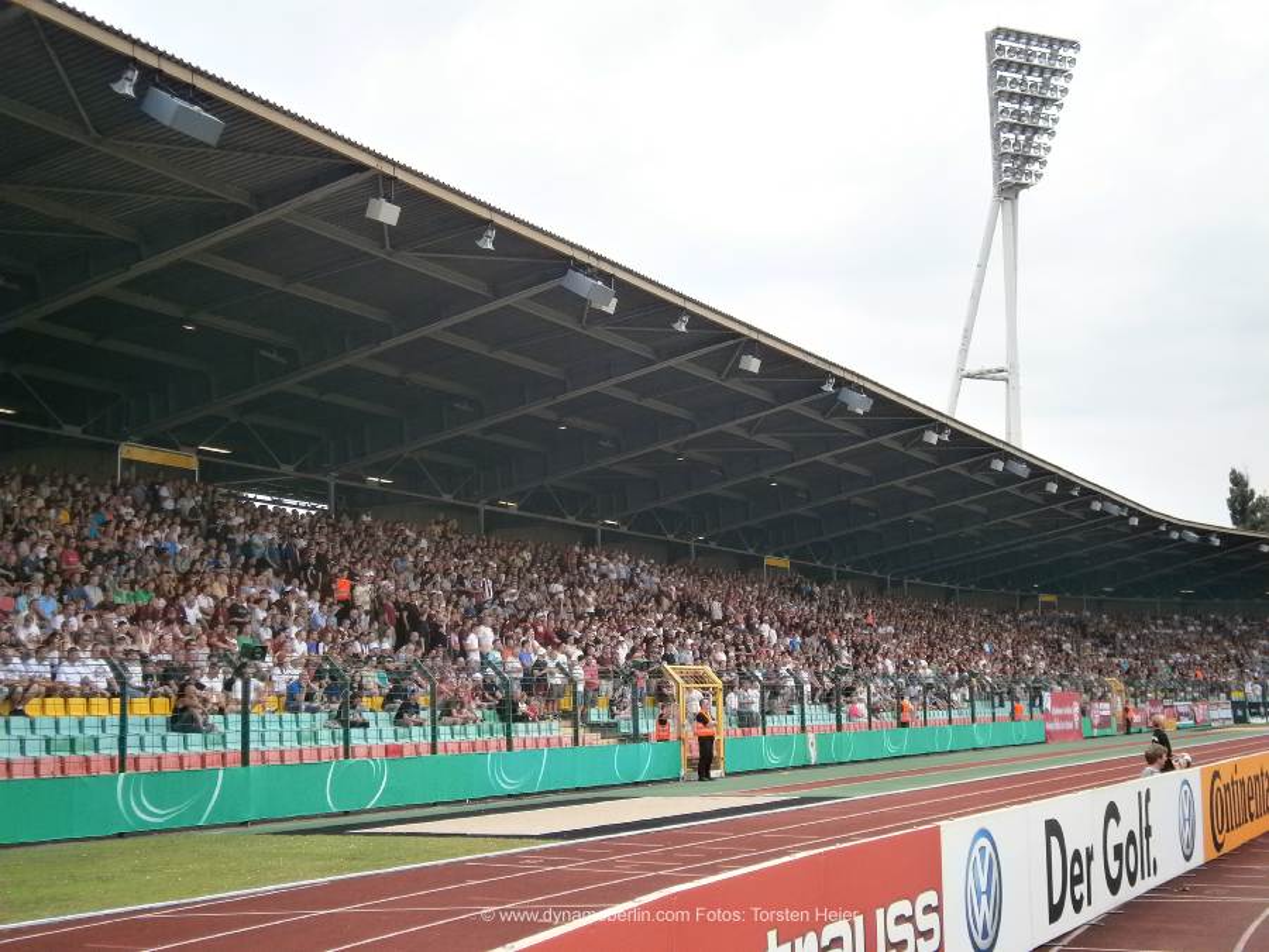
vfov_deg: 30.9
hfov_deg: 40.4
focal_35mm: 47
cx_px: 634
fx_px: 1723
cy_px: 476
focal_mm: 8.3
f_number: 3.4
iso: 80
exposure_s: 1/200
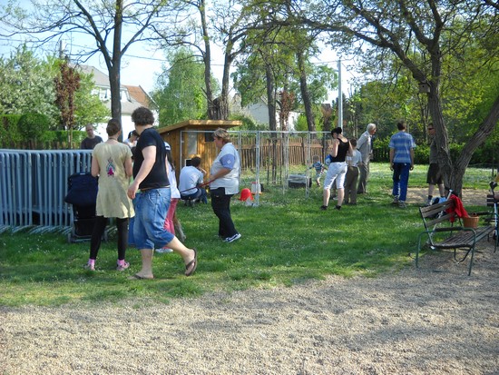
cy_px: 188
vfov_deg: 35.2
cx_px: 250
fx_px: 591
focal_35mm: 41
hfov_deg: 45.8
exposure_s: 1/369
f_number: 3.1
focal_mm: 6.72
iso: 64
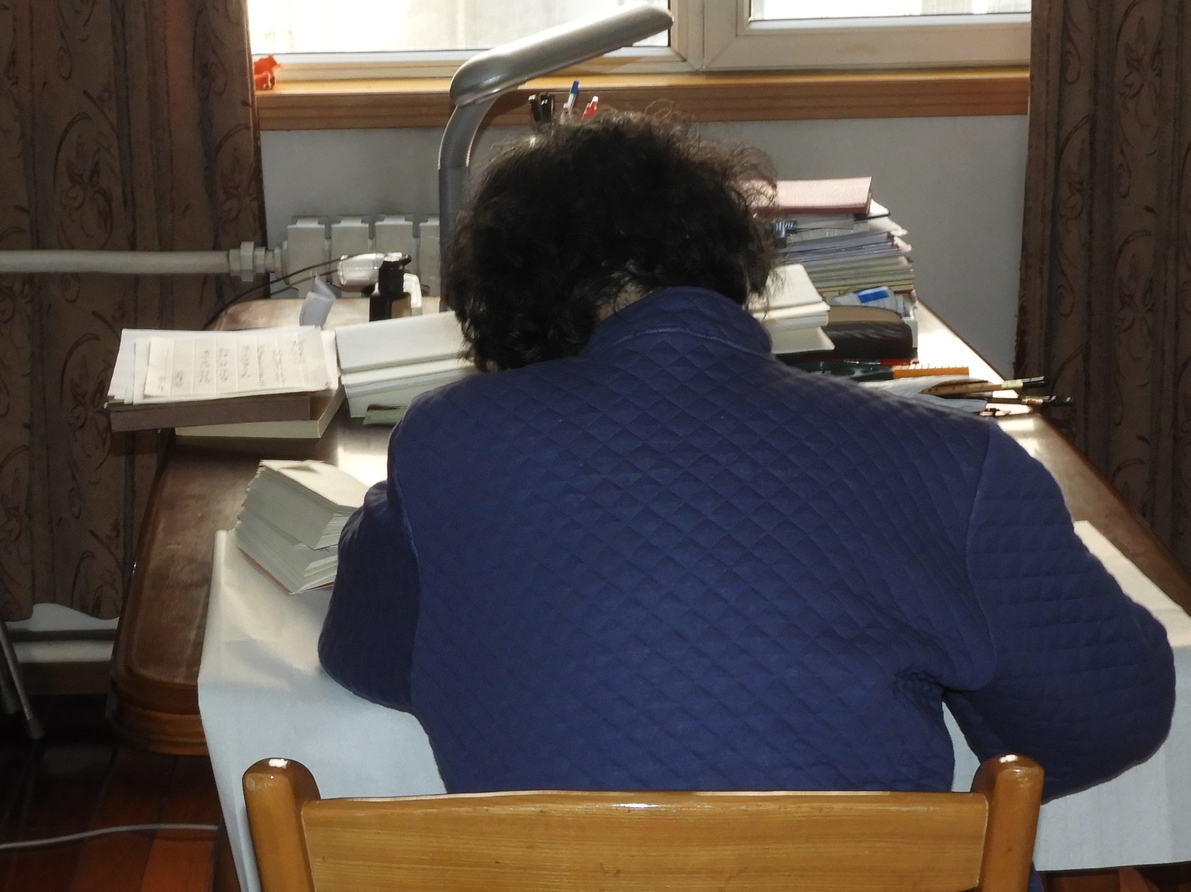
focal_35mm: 79
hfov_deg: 24.7
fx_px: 2717
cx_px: 447
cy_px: 439
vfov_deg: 18.7
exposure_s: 1/30
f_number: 3.8
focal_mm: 7.2
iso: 200
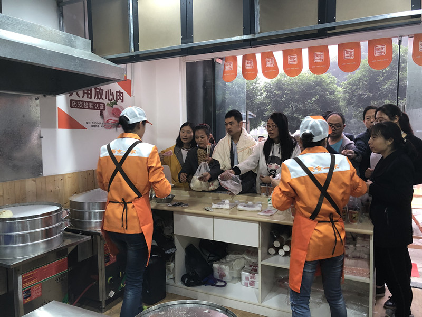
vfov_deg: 48.2
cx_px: 211
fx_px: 354
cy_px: 158
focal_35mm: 29
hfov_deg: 61.7
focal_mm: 3.99
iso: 160
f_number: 1.8
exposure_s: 1/100
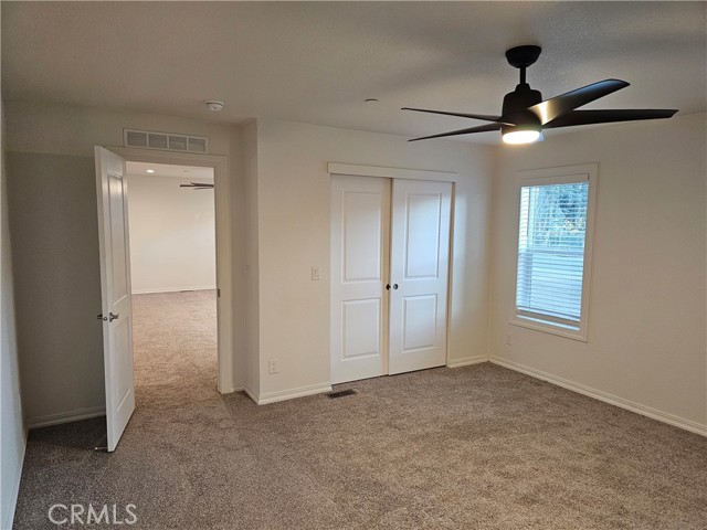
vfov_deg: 58.9
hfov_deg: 73.9
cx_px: 354
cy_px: 265
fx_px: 470
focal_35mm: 23
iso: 500
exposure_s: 1/120
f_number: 1.7
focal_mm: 6.3
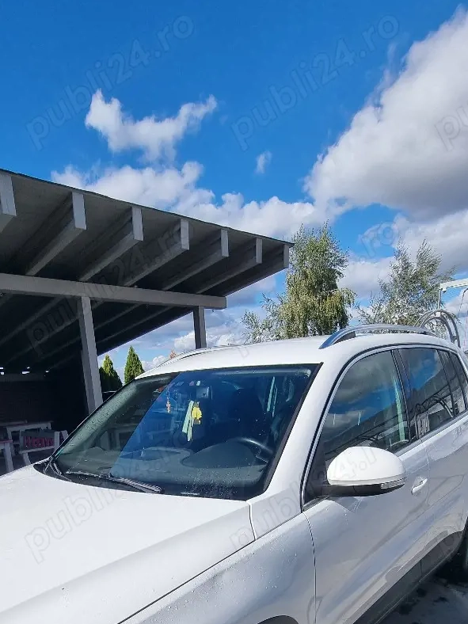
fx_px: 397
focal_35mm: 22
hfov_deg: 59.9
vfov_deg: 67.3
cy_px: 521
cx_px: 162
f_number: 2.2
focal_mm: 2.2
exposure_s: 1/3333
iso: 50
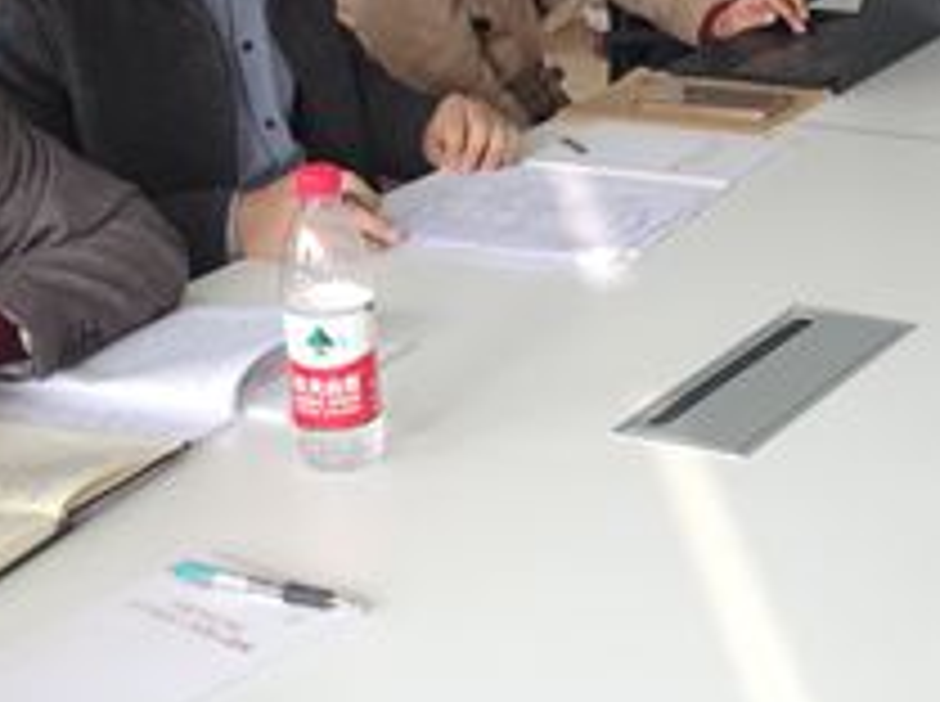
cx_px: 967
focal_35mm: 89
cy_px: 32
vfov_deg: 16.3
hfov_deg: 21.2
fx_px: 2413
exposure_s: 1/100
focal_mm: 4.15
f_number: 2.2
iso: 50
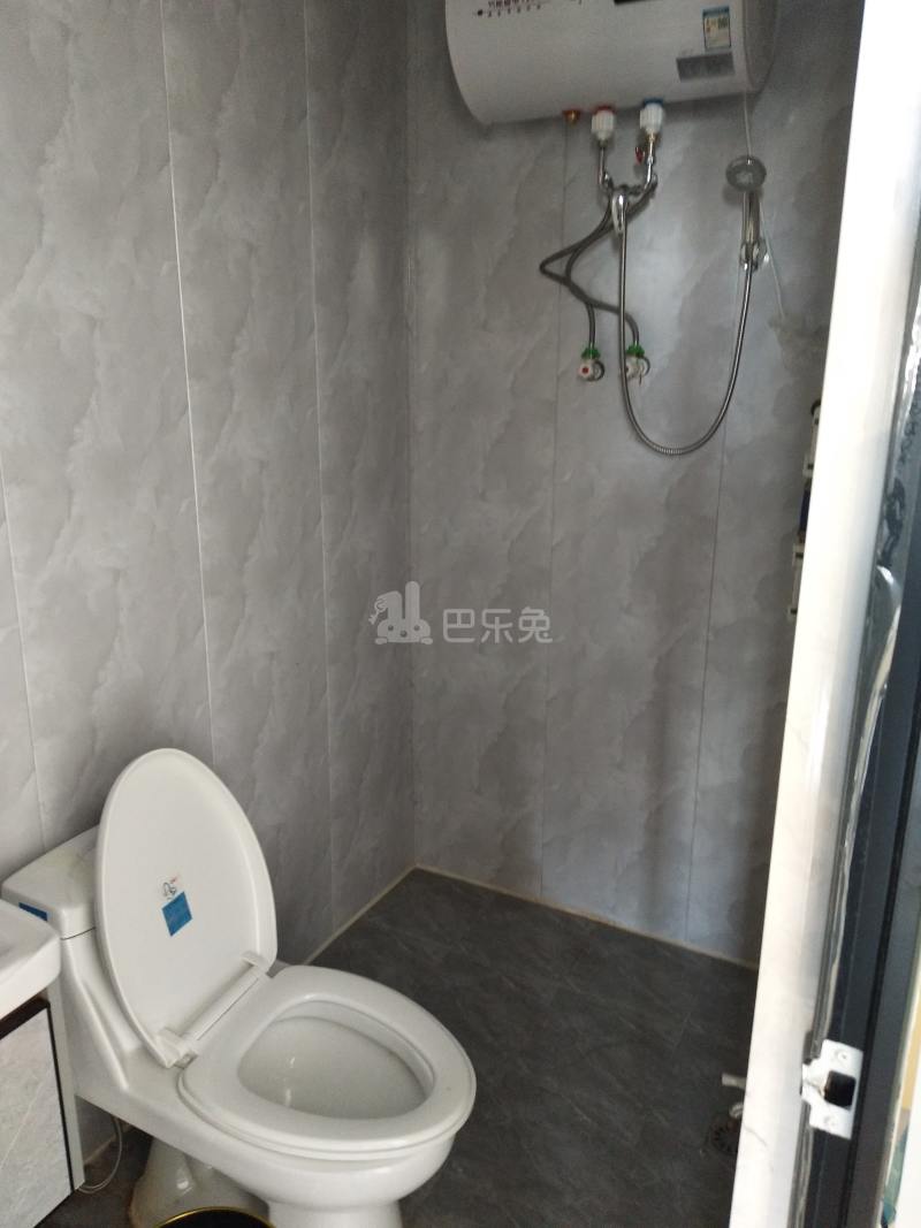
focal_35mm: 26
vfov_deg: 67.3
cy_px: 614
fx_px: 923
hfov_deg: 53.1
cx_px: 460
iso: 250
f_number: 2
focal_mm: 3.88
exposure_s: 1/33.3
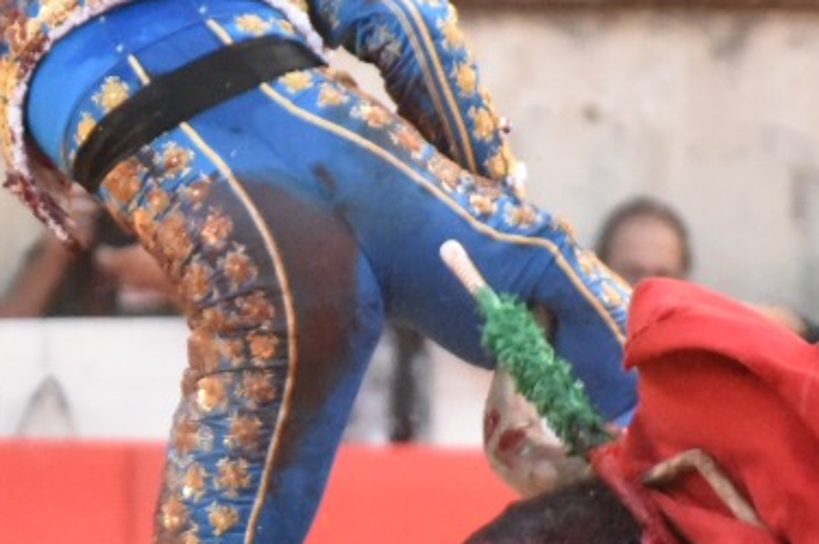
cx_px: 166
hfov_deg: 1.9
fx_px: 24503
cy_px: 457
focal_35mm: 1078
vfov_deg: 1.3
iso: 7200
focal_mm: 250
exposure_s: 1/640
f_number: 5.6
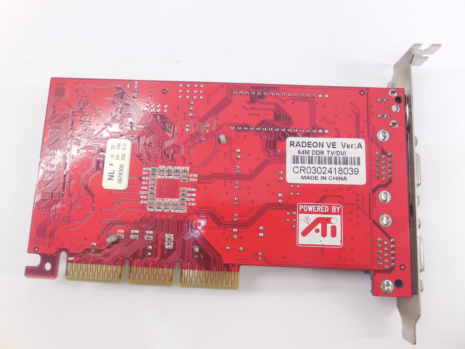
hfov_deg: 67.3
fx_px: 349
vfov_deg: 53.1
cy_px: 174
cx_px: 232
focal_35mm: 26
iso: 250
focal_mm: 4.6
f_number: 3.5
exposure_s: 1/30
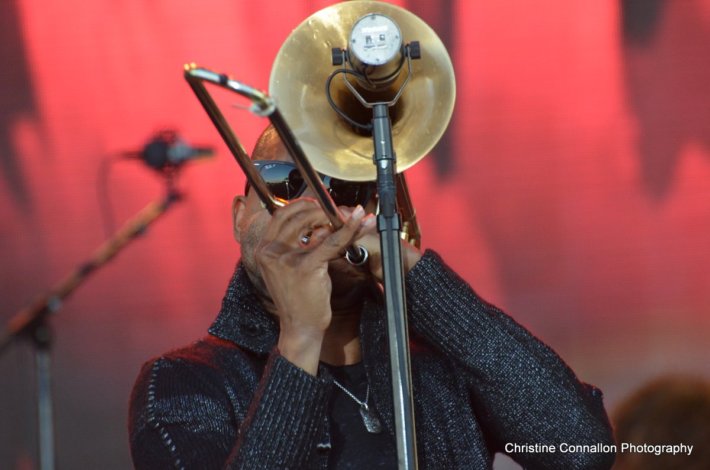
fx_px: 7381
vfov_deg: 3.7
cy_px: 235
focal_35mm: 375
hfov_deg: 5.5
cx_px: 355
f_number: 5.6
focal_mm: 250
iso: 1600
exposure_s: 1/400
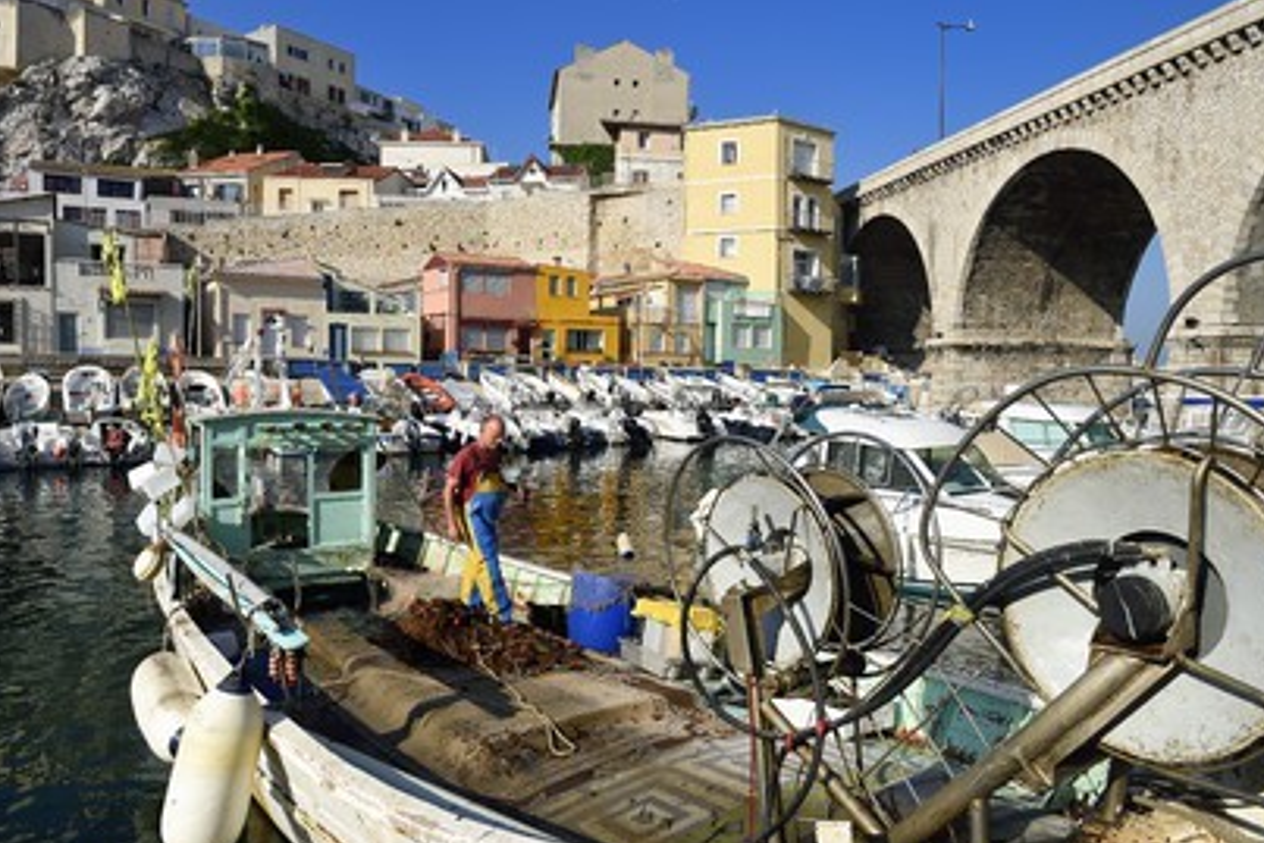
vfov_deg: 51.3
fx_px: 878
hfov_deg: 71.5
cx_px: 637
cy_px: 423
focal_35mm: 25
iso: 200
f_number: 14
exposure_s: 1/250
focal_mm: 24
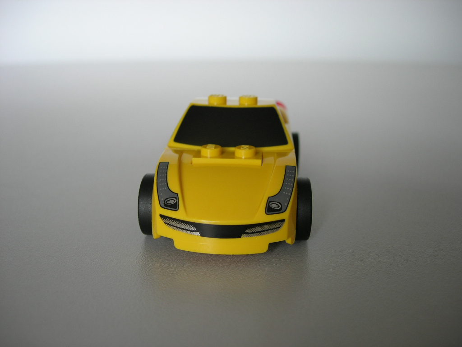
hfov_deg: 49.0
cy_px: 174
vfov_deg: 37.7
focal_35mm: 38
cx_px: 231
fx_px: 507
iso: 64
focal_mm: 7.8
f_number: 2.8
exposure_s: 1/18.3
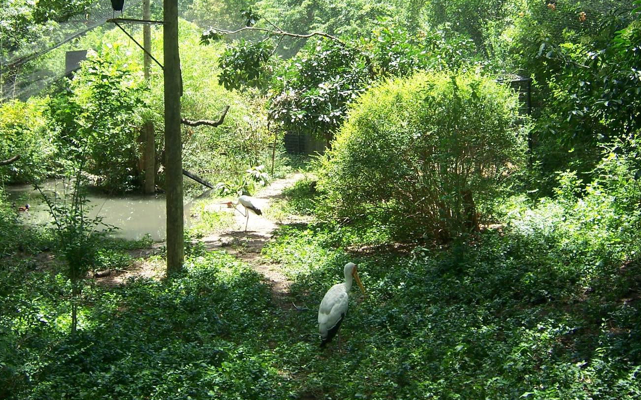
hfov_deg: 46.1
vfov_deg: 29.6
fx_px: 751
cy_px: 124
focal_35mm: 43
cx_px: 268
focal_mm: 5.5
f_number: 3.4
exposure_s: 1/90
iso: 80
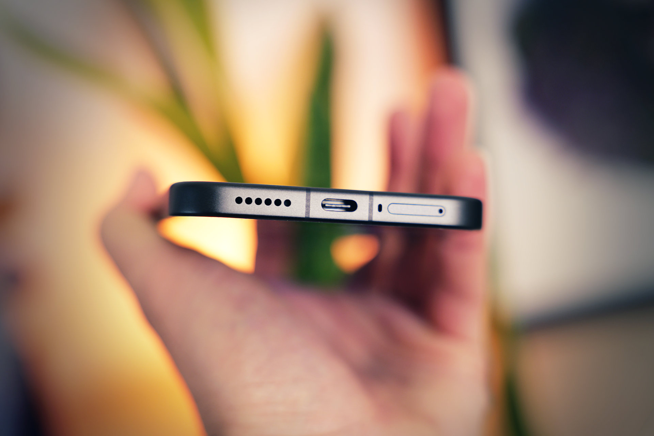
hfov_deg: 34.5
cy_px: 218
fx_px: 1054
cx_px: 327
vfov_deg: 23.4
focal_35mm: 58
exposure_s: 1/80
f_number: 2.8
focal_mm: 58
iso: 200
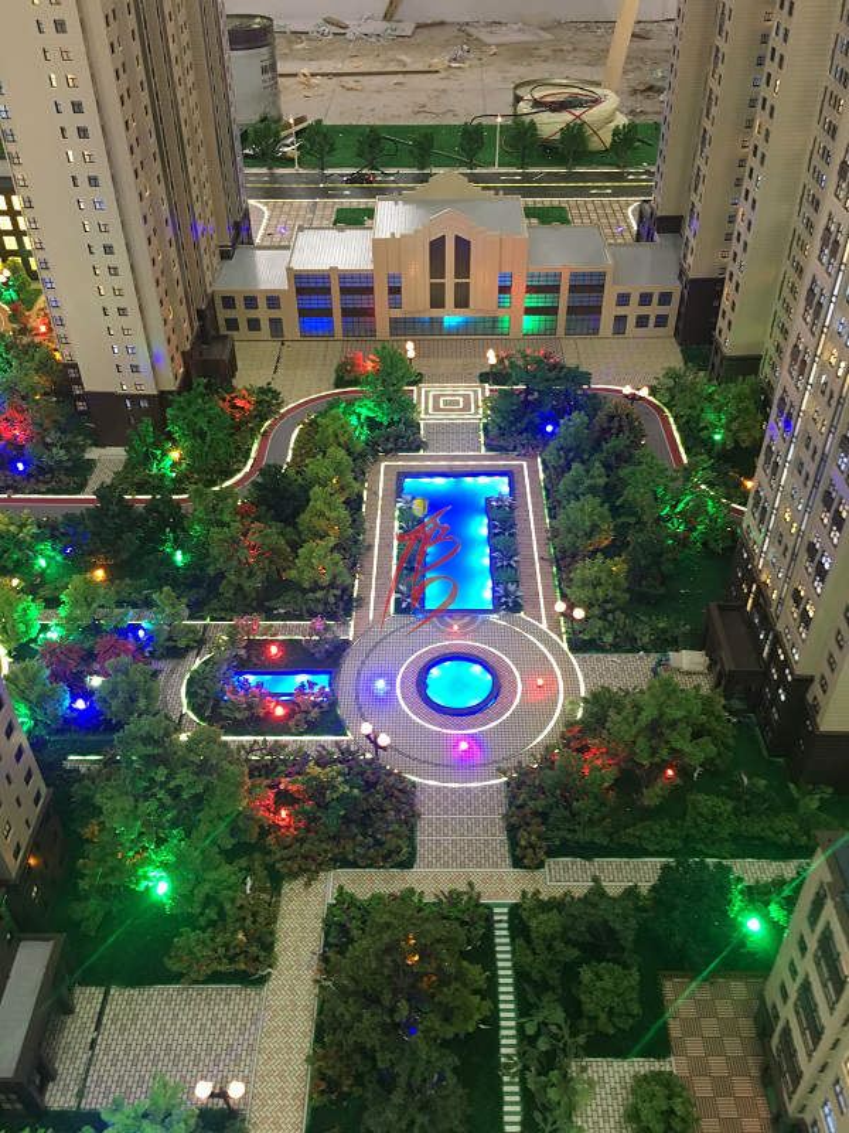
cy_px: 566
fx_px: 948
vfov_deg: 61.7
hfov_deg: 48.2
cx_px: 424
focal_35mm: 29
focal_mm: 4.15
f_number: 2.2
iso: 160
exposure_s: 1/33
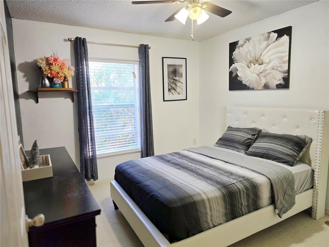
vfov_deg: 58.9
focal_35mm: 23
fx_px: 219
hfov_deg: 73.9
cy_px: 124
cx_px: 164
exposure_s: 1/120
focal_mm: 6.3
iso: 250
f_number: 1.7
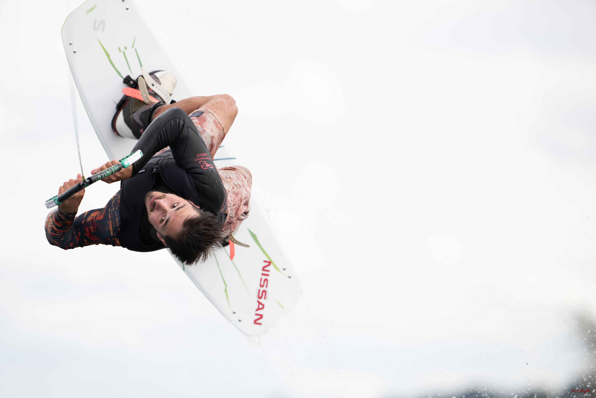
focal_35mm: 400
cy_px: 199
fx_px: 6622
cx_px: 298
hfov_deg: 5.2
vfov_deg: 3.4
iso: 500
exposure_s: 1/2000
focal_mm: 400
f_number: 4.5
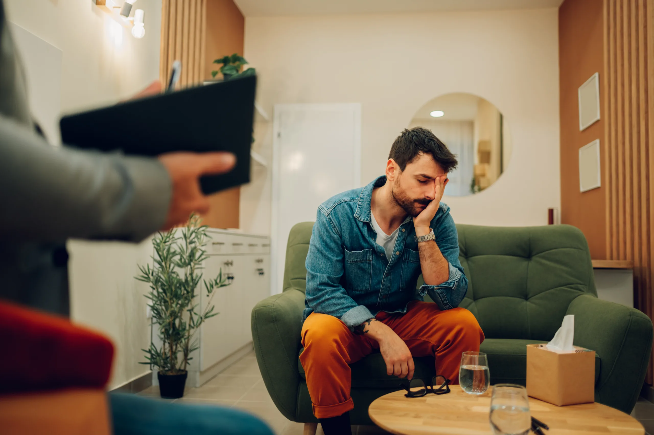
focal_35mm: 35
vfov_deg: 37.8
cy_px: 218
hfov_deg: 54.5
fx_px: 635
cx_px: 327
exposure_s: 1/200
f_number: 1.8
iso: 320
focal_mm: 35
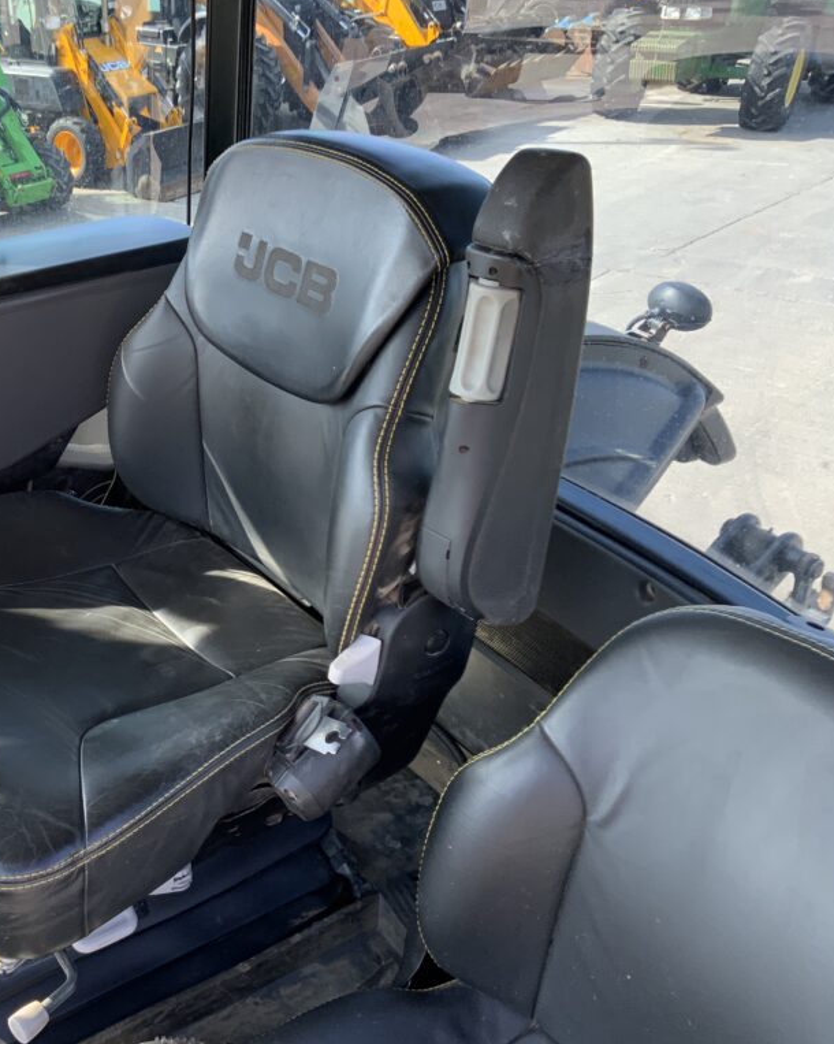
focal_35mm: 38
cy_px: 520
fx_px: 1173
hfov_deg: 37.5
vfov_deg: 47.9
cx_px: 144
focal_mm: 3
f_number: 1.8
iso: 16
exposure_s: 1/122
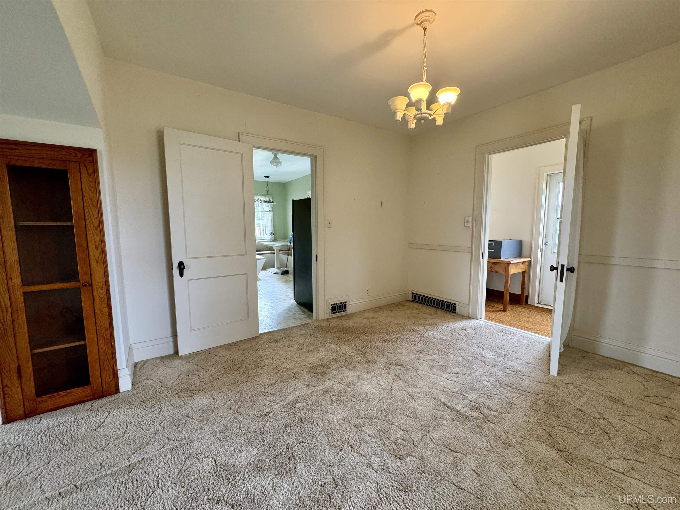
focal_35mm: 14
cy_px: 255
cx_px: 340
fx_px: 275
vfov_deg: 85.7
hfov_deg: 102.1
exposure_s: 1/120
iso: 200
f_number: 2.2
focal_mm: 2.22
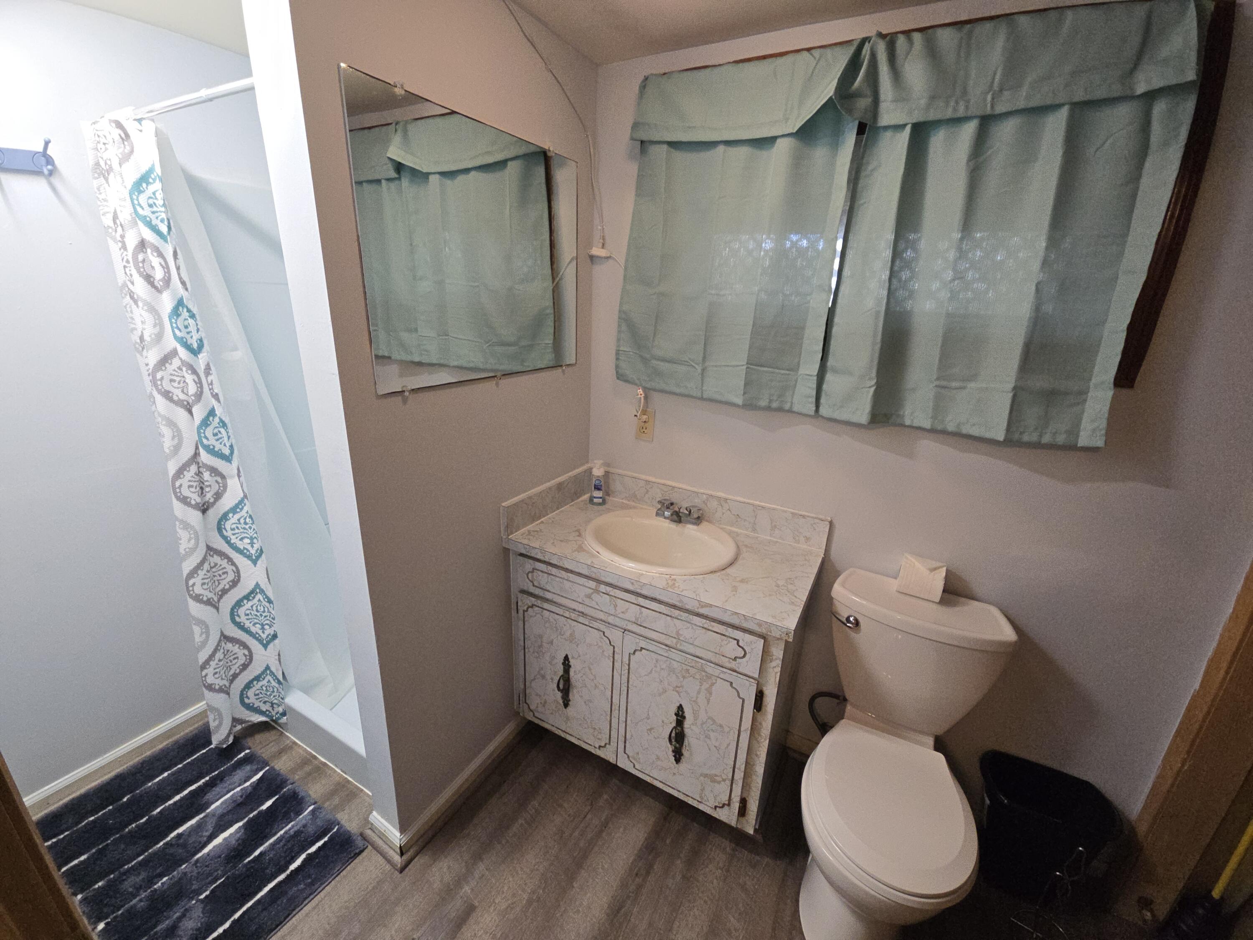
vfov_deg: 89.9
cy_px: 470
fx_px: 471
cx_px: 626
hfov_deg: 106.2
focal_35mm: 13
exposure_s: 1/60
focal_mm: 2.2
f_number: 2.2
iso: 160
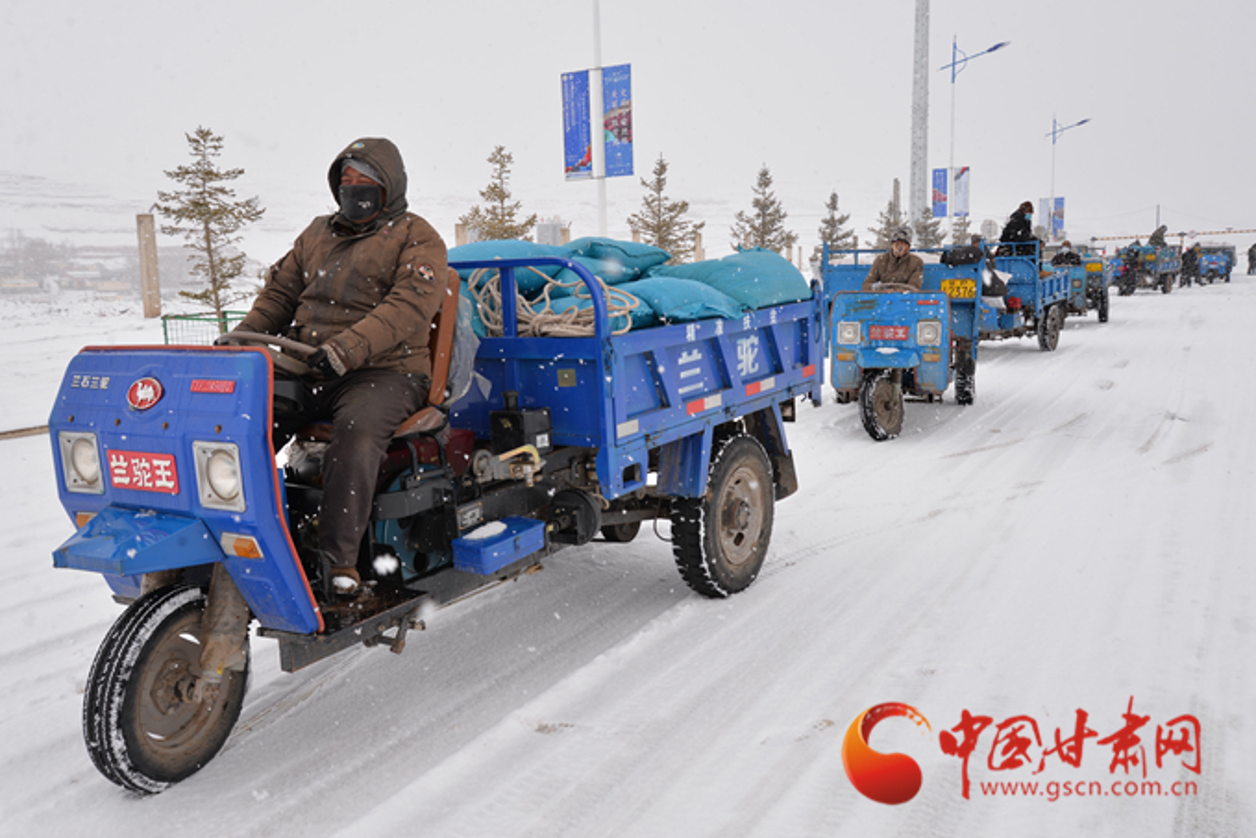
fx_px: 1152
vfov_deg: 40.0
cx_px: 620
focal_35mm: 33
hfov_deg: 57.2
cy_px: 419
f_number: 9
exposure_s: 1/320
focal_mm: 32
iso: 100
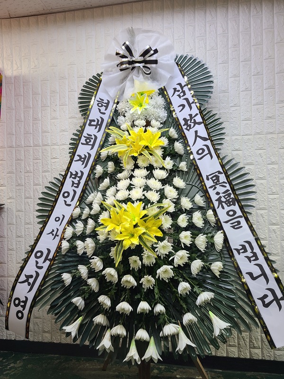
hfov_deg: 53.1
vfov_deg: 67.3
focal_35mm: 26
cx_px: 142
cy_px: 190
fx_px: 284
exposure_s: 1/40
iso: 200
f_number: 1.8
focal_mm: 5.4
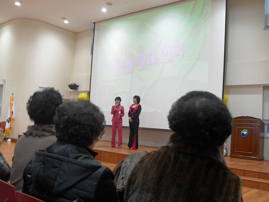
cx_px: 134
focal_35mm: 35
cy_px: 101
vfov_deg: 40.7
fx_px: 272
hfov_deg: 52.6
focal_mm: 6.2
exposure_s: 1/30
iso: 120
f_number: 2.8
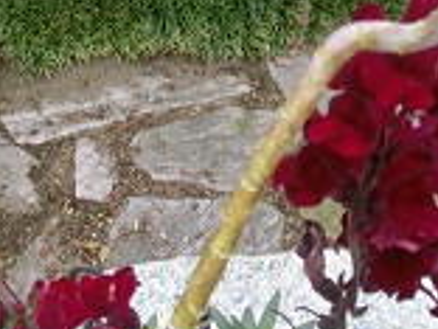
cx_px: 160
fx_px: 886
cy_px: -21
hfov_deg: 27.7
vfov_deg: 20.2
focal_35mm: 70
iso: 160
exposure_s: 1/125
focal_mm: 4.4
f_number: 3.3
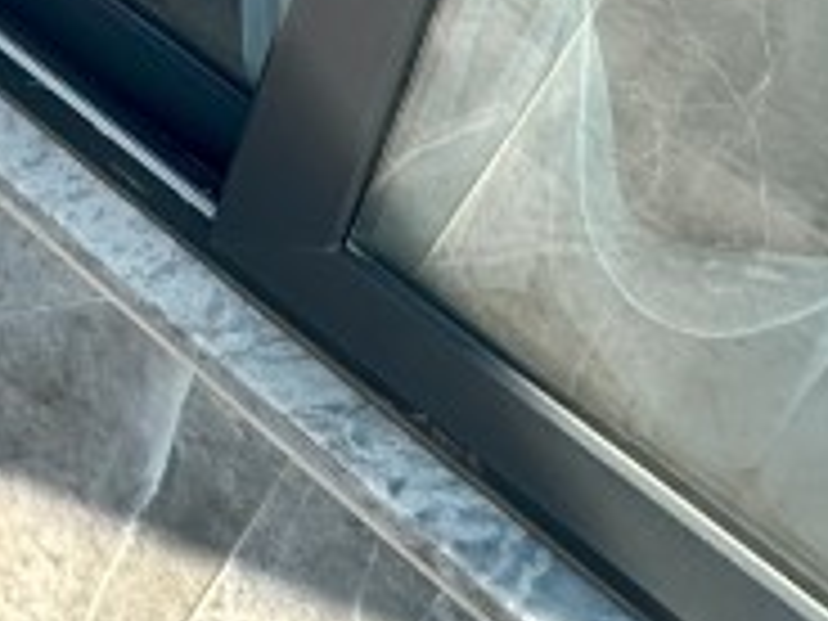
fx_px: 1866
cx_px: -657
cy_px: -1008
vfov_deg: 12.7
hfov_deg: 19.1
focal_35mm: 78
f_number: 2.2
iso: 40
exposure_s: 1/509
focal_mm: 2.22
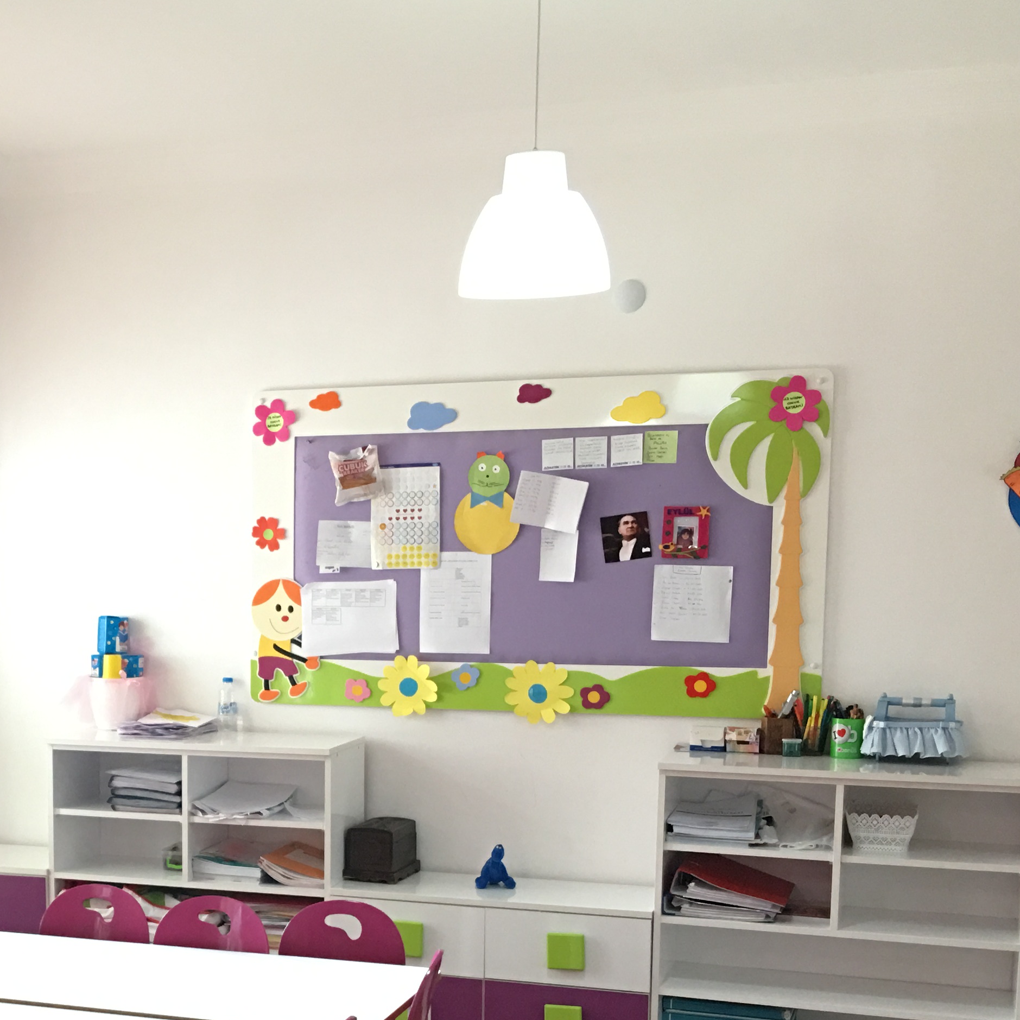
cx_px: 161
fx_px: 1834
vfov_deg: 30.4
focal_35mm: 55
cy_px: 794
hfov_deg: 30.1
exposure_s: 1/17
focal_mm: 4.15
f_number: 2.2
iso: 125
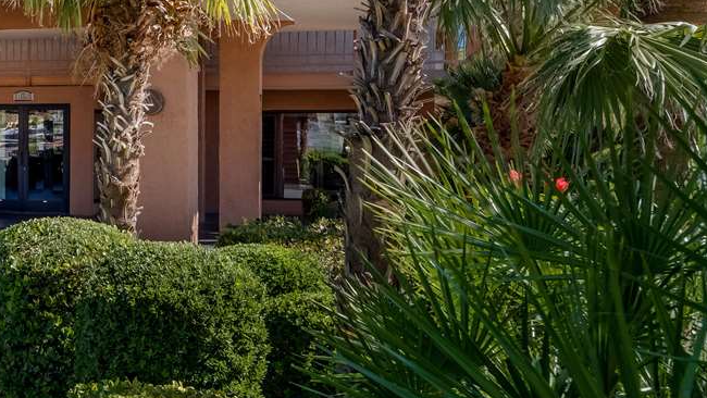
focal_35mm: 58
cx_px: -84
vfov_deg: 20.7
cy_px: 134
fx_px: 1088
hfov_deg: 31.6
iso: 100
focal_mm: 24
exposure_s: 1/8
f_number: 8
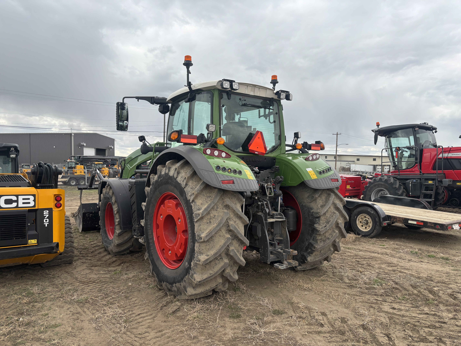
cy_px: 173
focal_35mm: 26
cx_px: 230
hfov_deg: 67.3
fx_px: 346
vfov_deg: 53.1
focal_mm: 5.96
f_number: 1.6
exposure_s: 1/1949
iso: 50
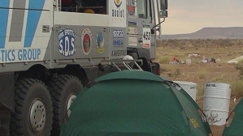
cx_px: 171
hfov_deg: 15.5
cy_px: 88
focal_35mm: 138
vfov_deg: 8.8
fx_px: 889
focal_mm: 5.7
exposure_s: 1/160
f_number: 2.8
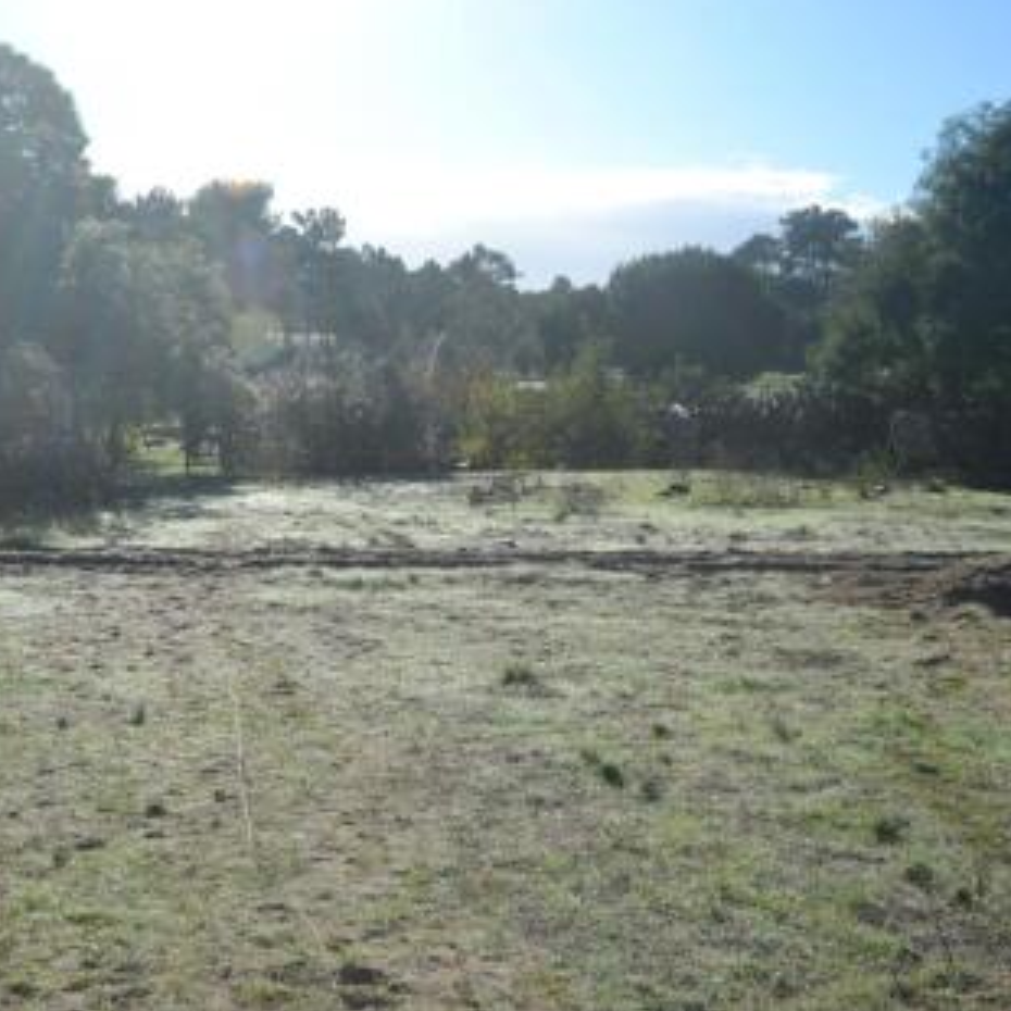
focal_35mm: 47
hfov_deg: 35.4
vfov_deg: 36.1
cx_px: 277
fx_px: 1553
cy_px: 497
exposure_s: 1/250
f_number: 8
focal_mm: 24
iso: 100
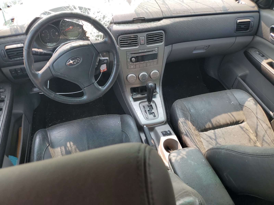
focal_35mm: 26
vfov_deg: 53.1
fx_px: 206
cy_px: 102
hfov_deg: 67.3
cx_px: 137
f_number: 1.5
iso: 50
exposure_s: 1/333
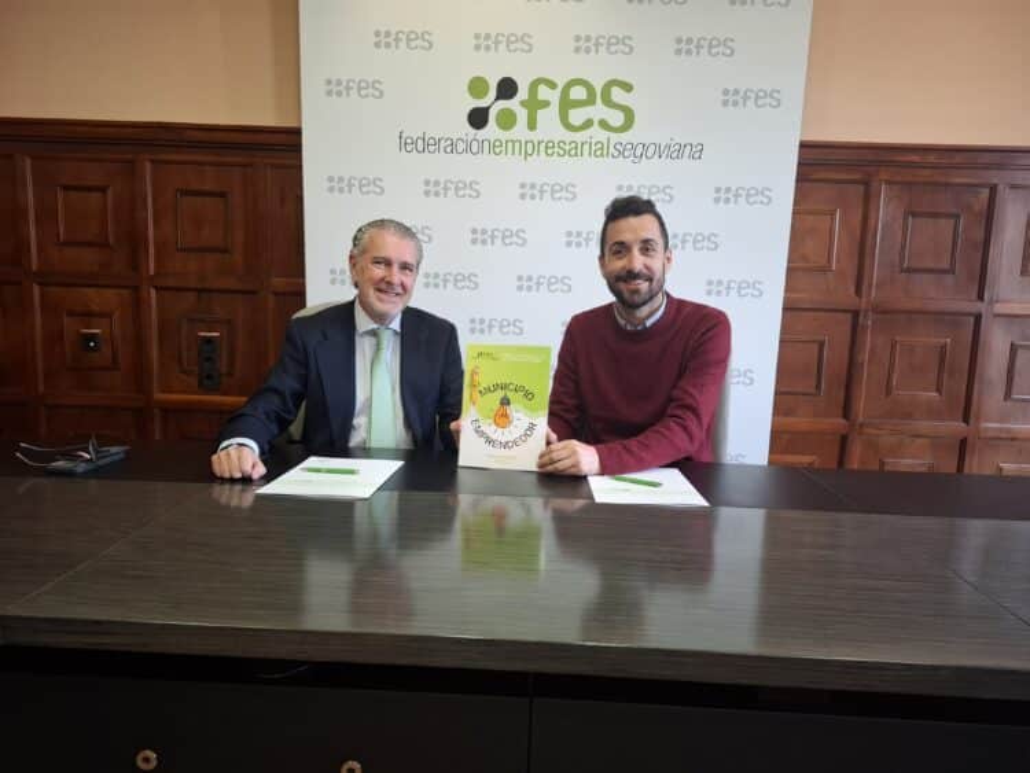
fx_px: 685
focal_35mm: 23
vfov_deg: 58.9
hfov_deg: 73.9
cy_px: 386
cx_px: 515
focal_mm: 5.54
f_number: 1.8
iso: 200
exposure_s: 1/50
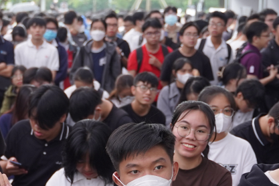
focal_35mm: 118
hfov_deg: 16.9
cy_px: 137
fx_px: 914
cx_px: -11
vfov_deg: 11.6
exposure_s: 1/500
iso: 320
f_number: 2.8
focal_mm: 32
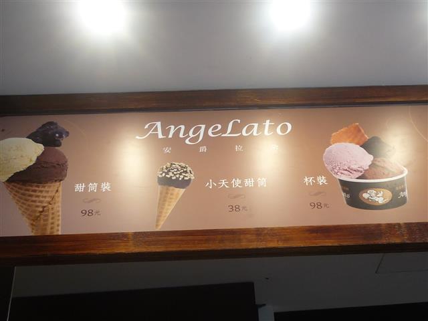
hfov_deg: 42.1
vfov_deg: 32.2
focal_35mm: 45
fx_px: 556
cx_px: 214
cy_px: 160
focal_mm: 4.4
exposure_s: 1/40
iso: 100
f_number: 2.8
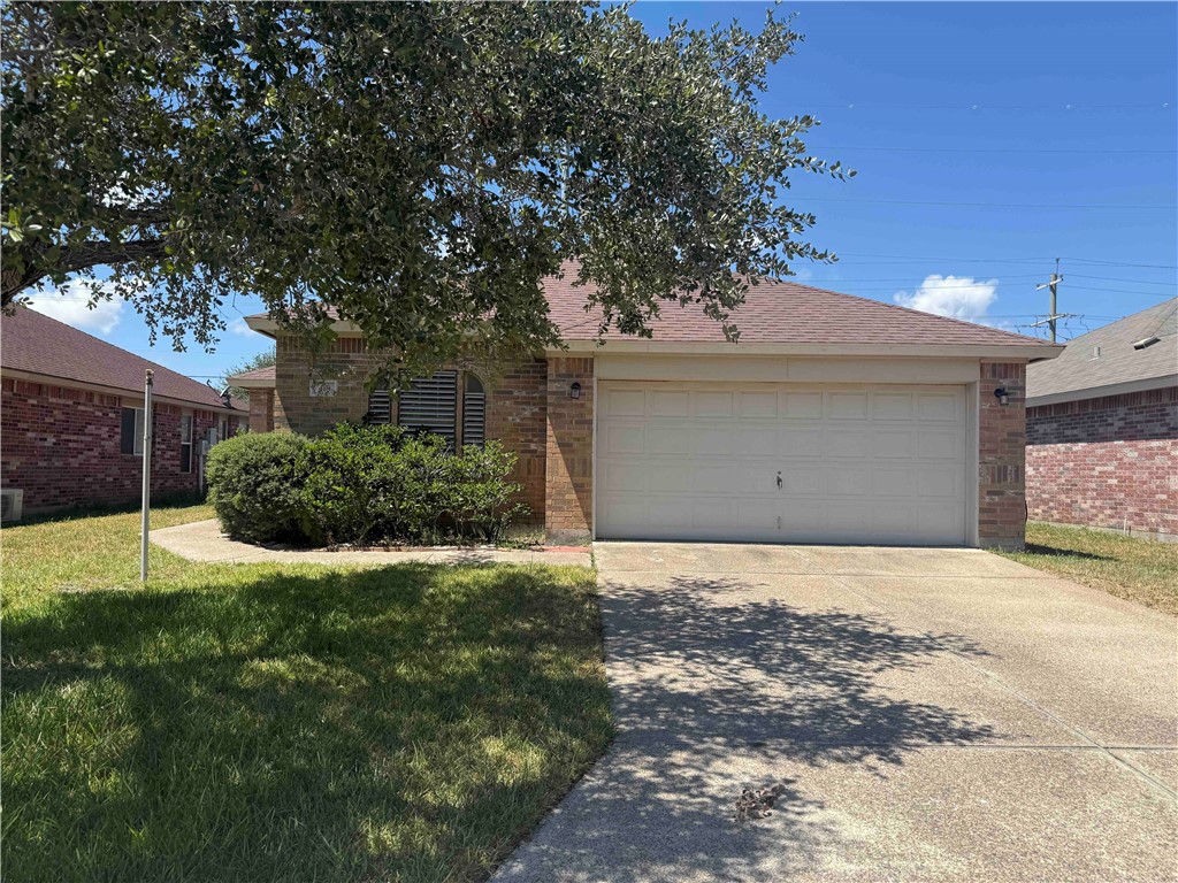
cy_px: 442
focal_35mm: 24
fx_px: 817
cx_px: 589
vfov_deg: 56.8
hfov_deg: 71.6
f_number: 1.78
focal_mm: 6.76
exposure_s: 1/3759
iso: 80
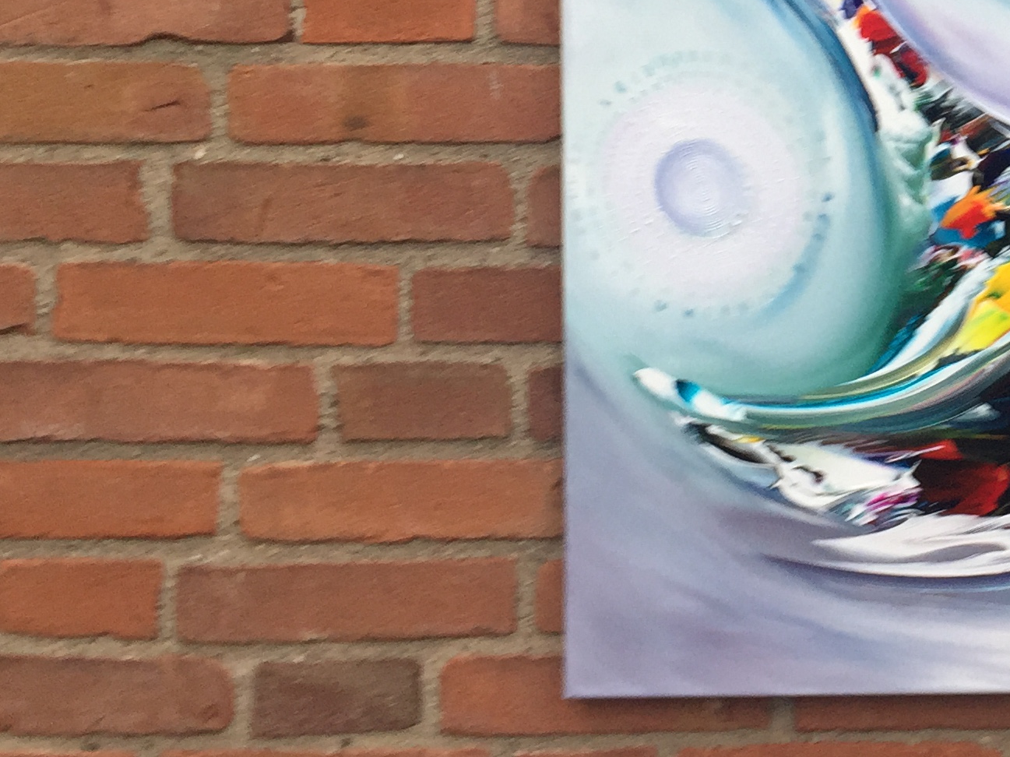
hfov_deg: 24.8
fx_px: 2129
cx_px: 1121
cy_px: -1
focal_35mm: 73
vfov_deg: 19.6
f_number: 2.2
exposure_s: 1/50
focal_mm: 4.15
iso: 40
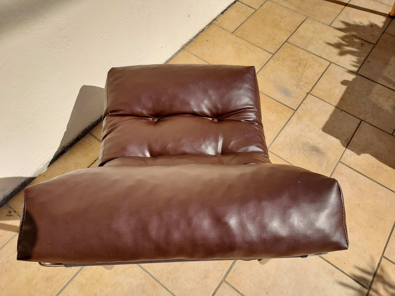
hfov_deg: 71.6
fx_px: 274
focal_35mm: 24
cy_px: 148
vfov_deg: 56.8
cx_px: 198
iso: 40
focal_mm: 4.6
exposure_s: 1/1456
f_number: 1.8
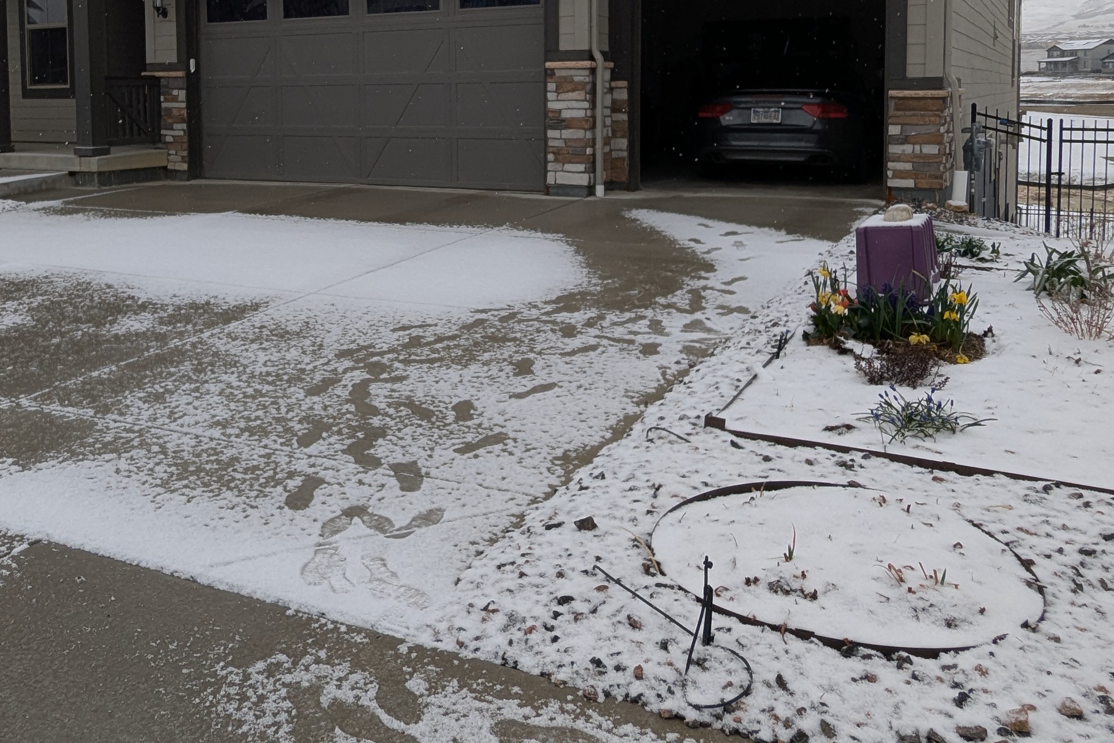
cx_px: 414
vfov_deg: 37.6
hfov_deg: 55.1
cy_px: 159
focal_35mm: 34
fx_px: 1052
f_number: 2.2
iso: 53
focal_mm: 2.35
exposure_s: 1/369
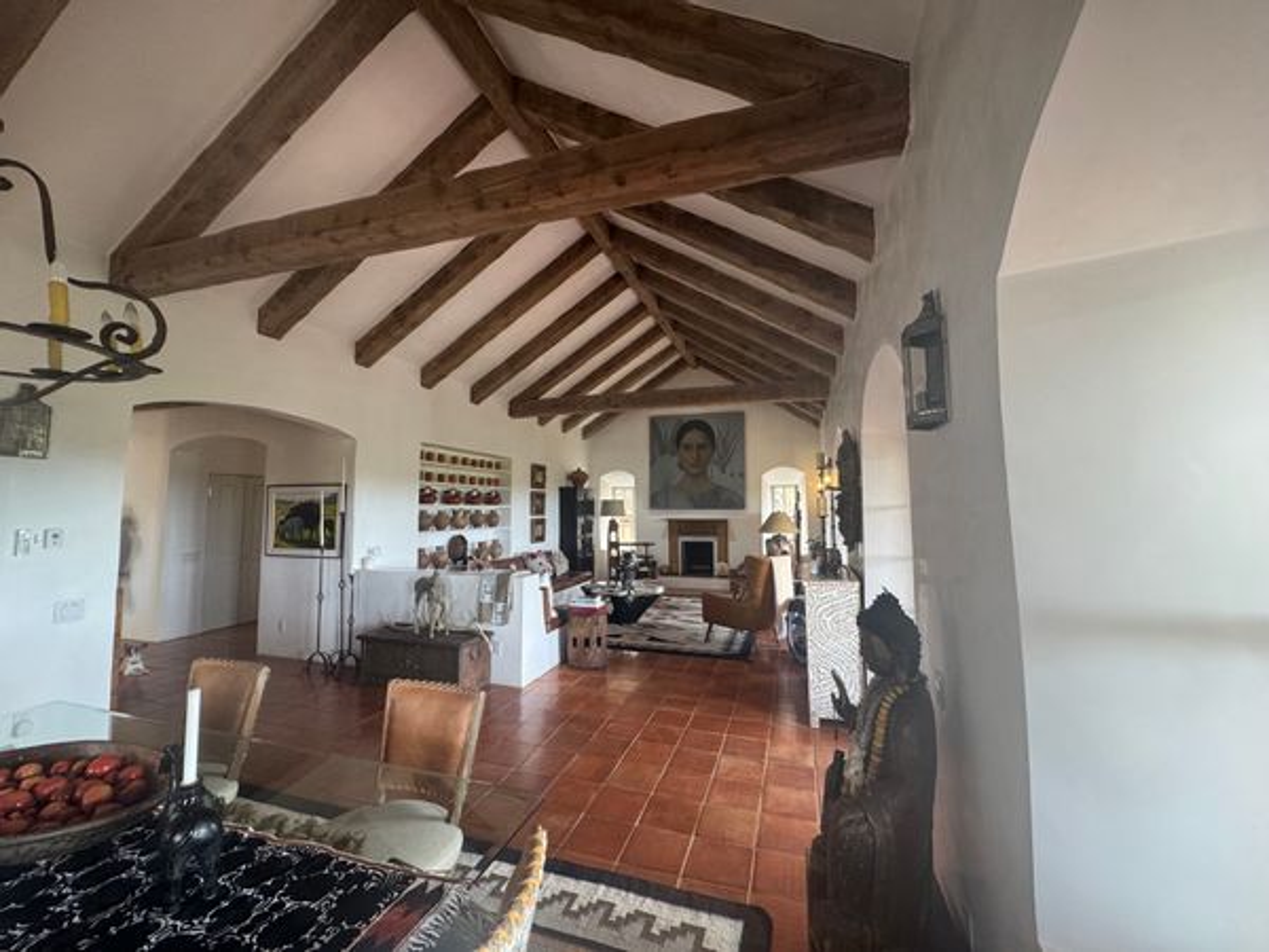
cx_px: 634
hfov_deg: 102.1
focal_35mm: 14
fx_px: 513
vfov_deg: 85.7
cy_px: 476
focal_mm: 2.22
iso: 200
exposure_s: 1/60
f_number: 2.2
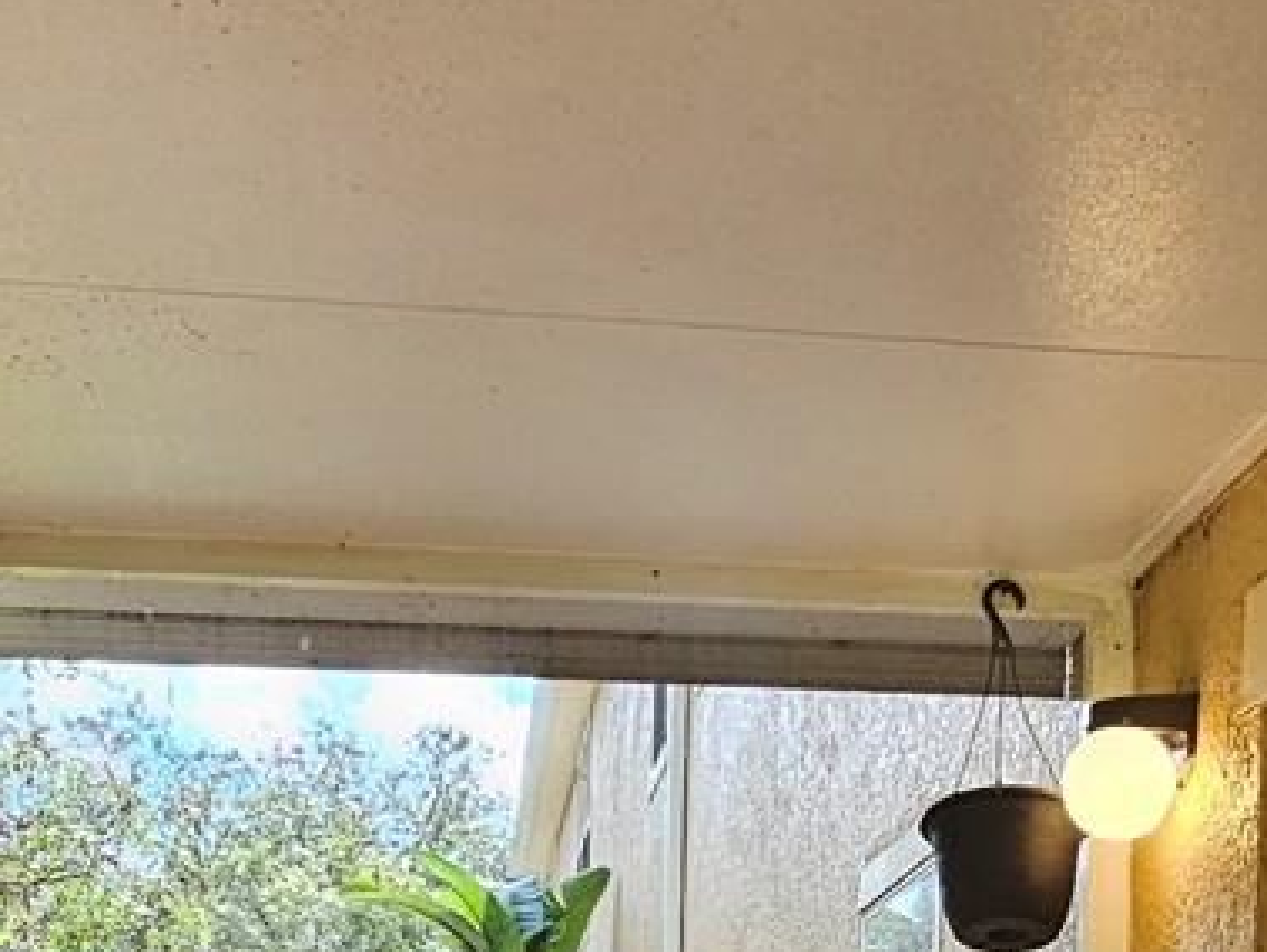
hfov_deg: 34.7
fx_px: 2014
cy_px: 1348
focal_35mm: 55
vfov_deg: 22.7
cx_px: 801
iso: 50
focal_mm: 2.2
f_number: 2.2
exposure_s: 1/137
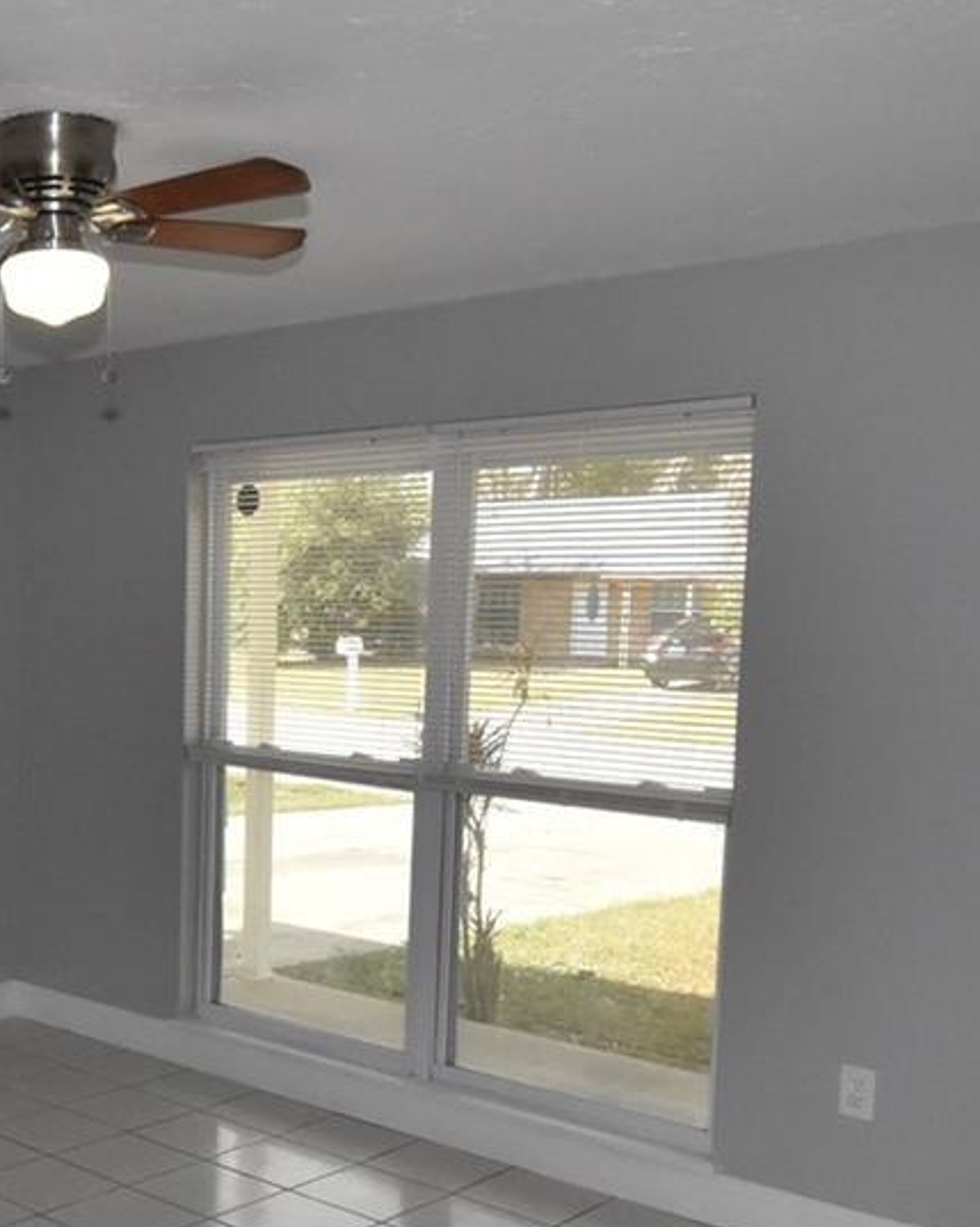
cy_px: 778
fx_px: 1524
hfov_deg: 33.5
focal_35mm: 42
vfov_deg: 43.5
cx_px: 71
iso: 1600
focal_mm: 10
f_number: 13
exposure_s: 1/200
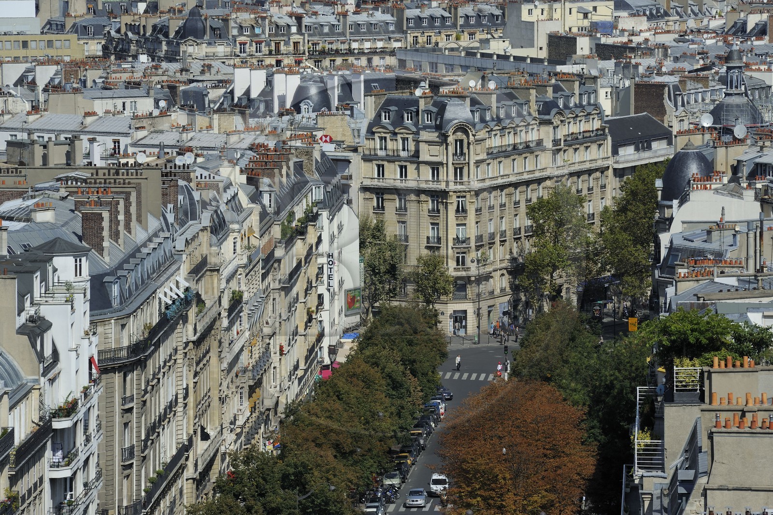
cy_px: 258
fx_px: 4293
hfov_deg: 10.3
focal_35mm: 200
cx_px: 386
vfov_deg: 6.9
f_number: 14
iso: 200
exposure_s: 1/250
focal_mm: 200
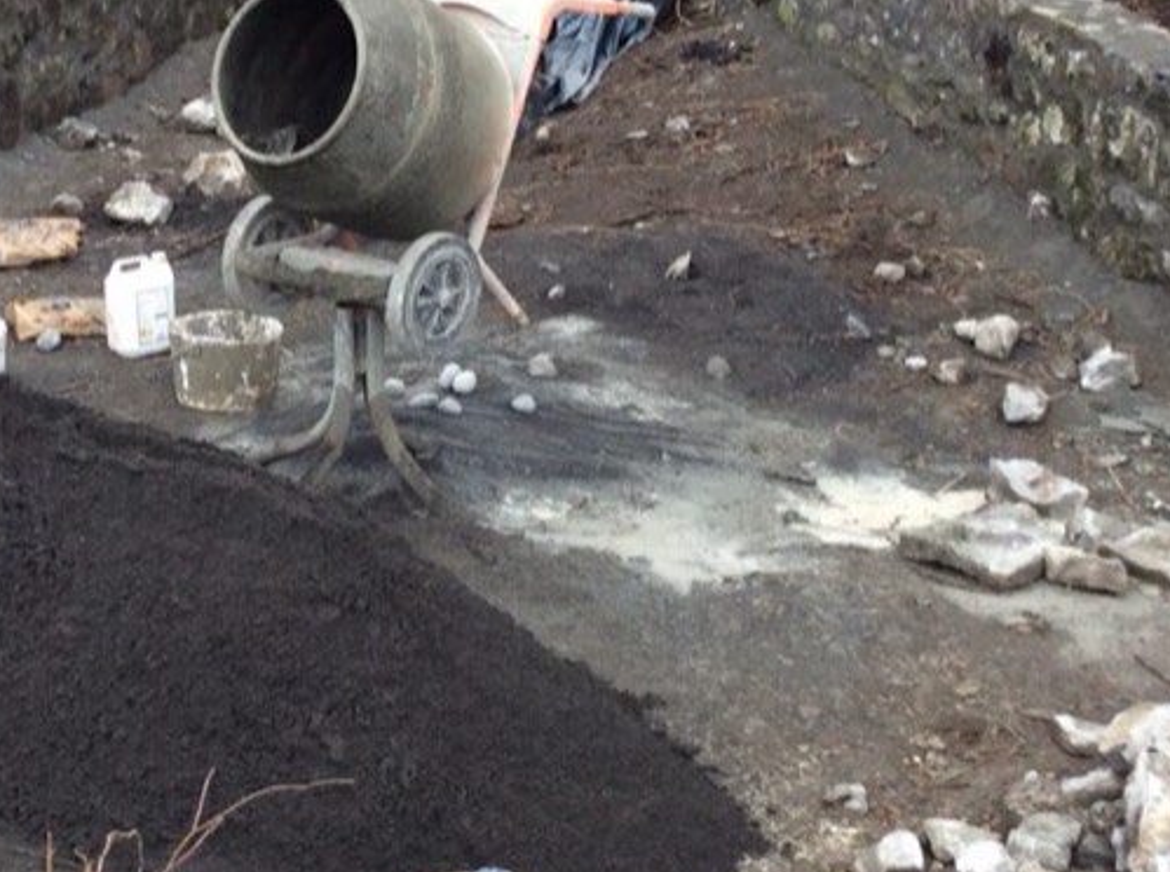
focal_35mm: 77
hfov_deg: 25.3
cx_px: 448
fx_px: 2597
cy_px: 294
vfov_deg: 19.0
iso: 40
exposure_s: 1/33
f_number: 2.4
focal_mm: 3.3
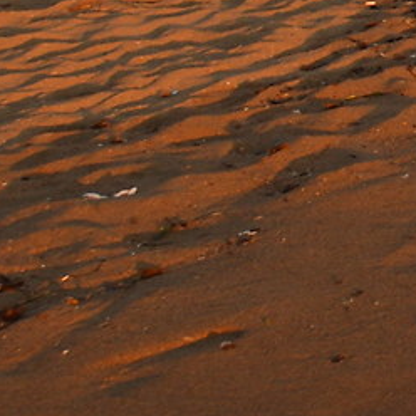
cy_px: -593
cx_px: 1523
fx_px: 1672
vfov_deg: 11.6
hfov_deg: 8.8
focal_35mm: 123
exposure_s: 1/100
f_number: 5.6
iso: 100
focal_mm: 10
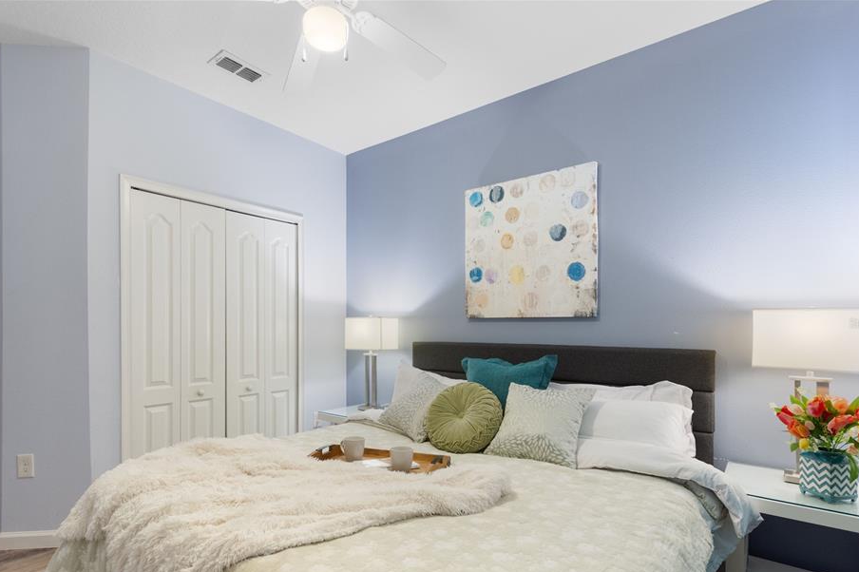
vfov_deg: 70.1
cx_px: 417
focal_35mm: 17
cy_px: 323
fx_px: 405
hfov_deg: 93.3
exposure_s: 1/500
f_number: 4.5
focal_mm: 10
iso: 400
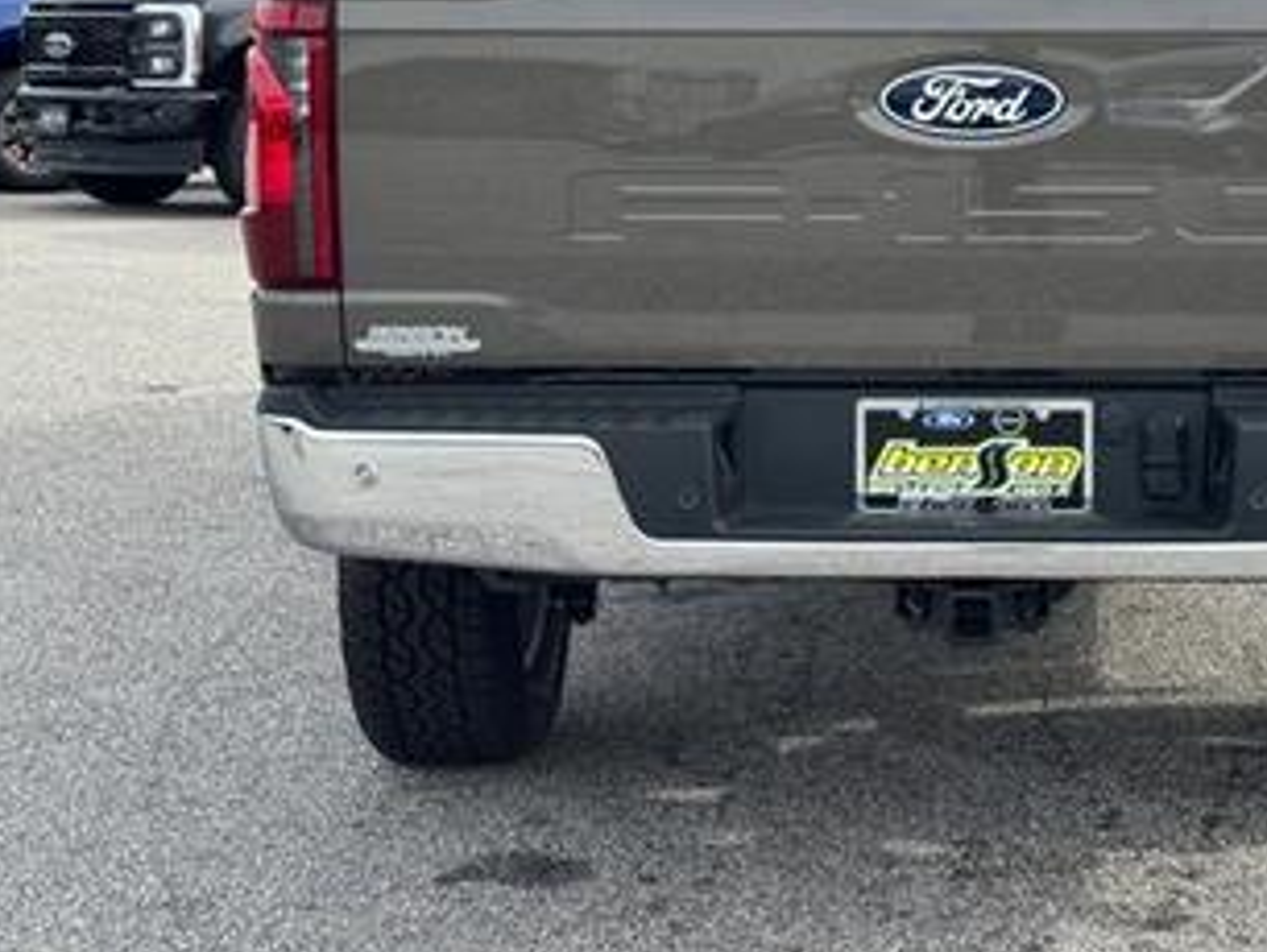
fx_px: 2894
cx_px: 961
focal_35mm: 79
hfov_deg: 24.4
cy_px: 199
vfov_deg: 18.5
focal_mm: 6.76
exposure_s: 1/1597
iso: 64
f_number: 1.78
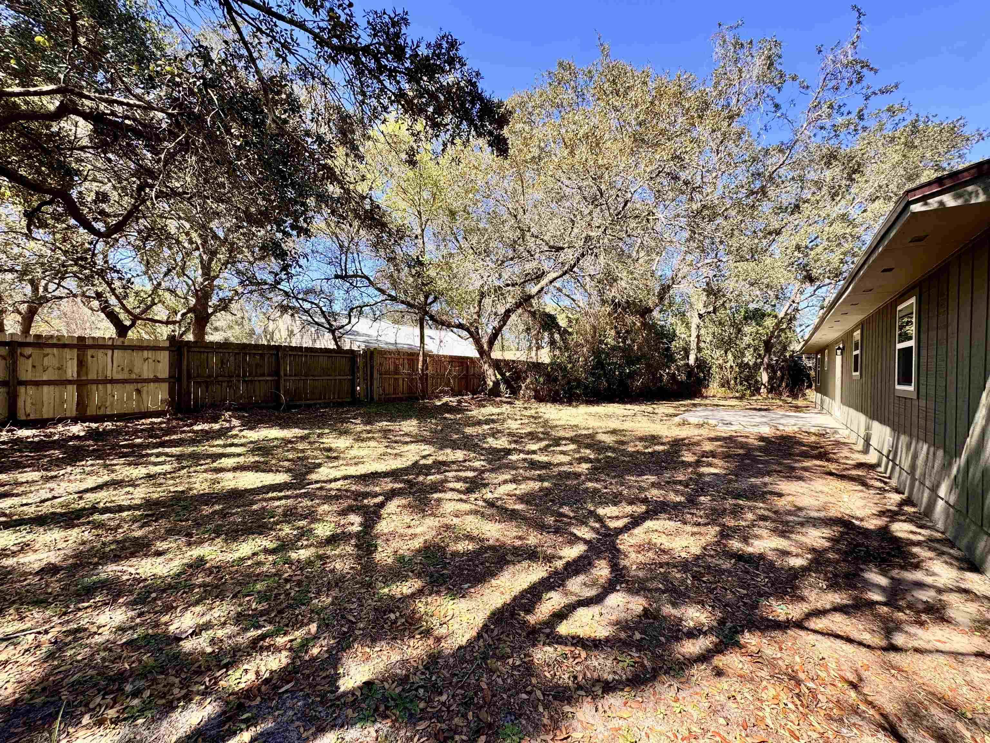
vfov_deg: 85.7
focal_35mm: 14
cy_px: 372
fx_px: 400
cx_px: 495
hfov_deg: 102.1
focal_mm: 2.22
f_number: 2.2
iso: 40
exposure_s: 1/368
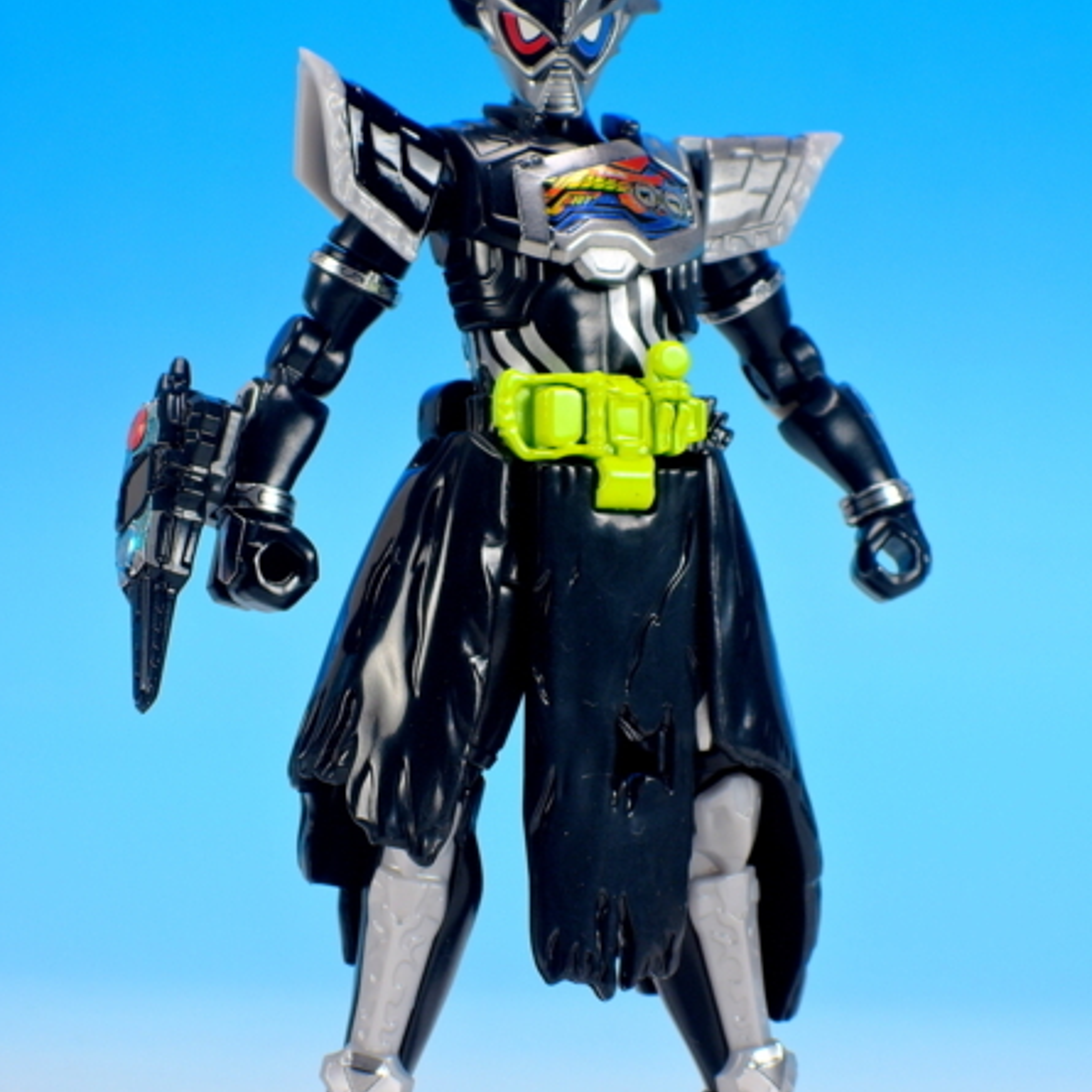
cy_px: 545
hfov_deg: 12.2
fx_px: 5104
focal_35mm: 143
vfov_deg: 12.2
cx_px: 547
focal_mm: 25.5
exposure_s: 1/1.6
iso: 80
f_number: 7.1
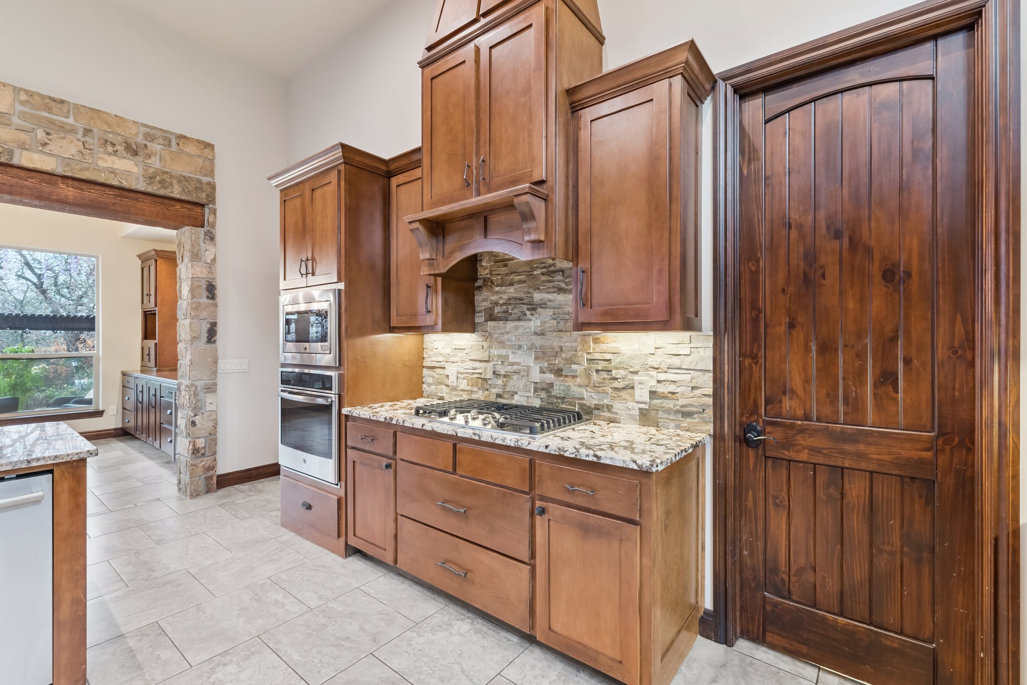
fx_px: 454
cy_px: 342
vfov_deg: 74.1
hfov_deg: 97.1
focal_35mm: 16
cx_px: 514
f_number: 8
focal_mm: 10.6
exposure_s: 1/6
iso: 200
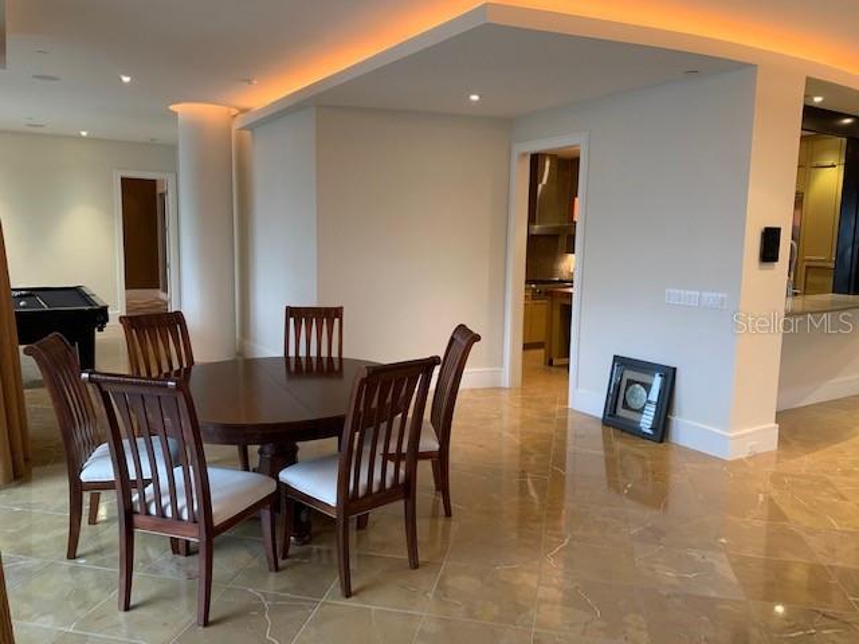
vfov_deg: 53.1
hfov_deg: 67.3
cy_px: 322
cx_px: 430
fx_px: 645
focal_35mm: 26
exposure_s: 1/60
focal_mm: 4.25
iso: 400
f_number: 1.8
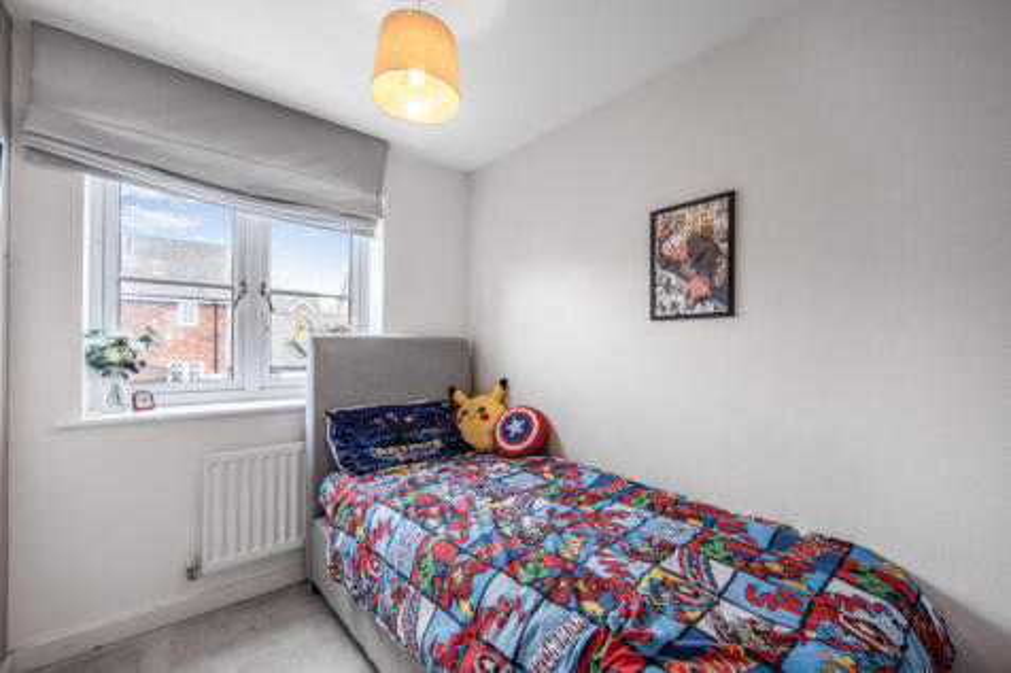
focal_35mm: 18
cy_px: 336
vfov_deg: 67.3
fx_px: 505
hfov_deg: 90.0
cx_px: 506
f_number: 5.6
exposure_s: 1/5
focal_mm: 18
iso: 80
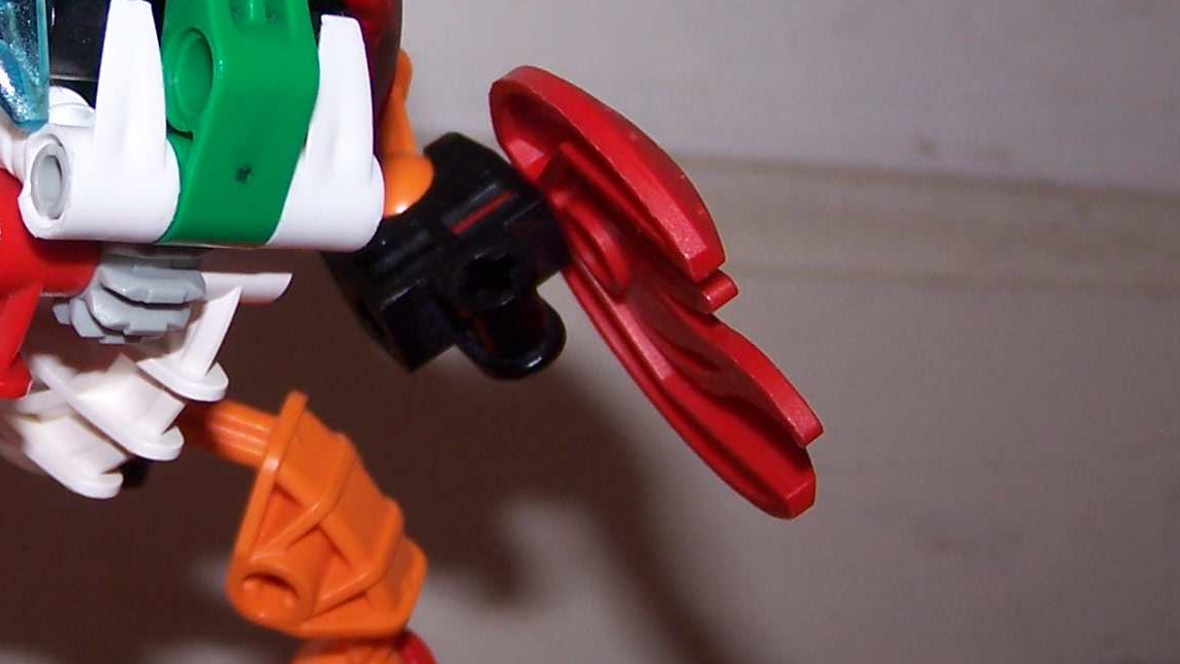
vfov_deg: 10.8
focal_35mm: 112
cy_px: 195
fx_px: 3504
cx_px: 97
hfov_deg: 18.8
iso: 80
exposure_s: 1/60
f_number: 3
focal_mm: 8.5
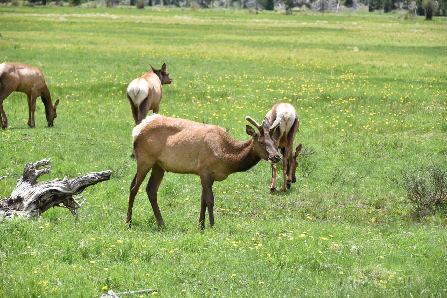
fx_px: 1552
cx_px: 224
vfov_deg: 11.0
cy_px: 149
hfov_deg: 16.4
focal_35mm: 125
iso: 100
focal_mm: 125
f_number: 6.3
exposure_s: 1/250
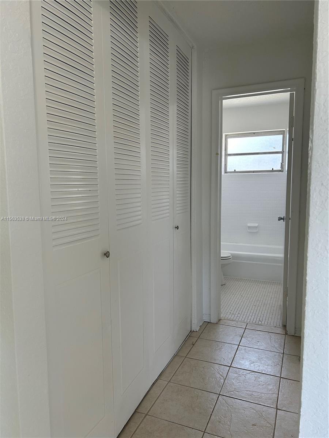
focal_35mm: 26
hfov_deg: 53.1
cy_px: 219
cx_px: 164
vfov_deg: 67.3
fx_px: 329
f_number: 1.5
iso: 100
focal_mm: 5.7
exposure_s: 1/120
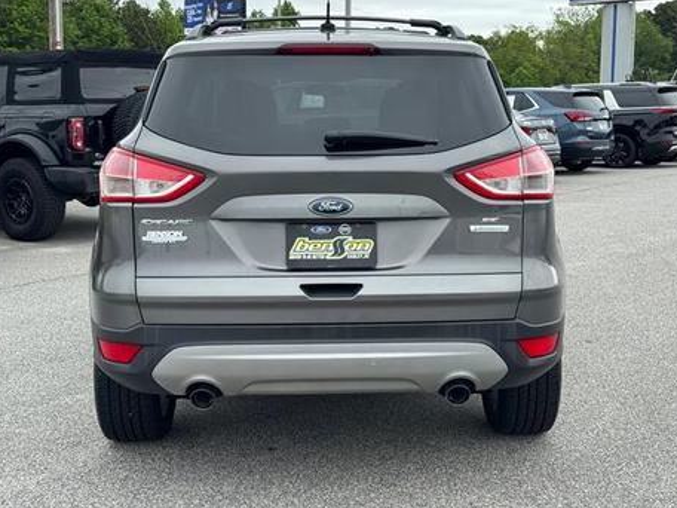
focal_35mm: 53
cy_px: 230
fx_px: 1037
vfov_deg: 27.5
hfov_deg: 36.2
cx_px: 358
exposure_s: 1/1366
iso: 64
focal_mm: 6.76
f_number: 1.78
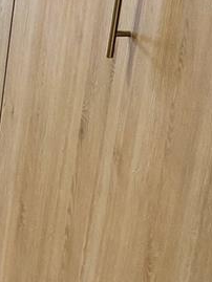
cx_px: -67
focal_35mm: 116
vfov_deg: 16.4
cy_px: -37
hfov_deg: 12.4
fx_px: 946
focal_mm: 4.25
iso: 160
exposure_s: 1/60
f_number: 1.8
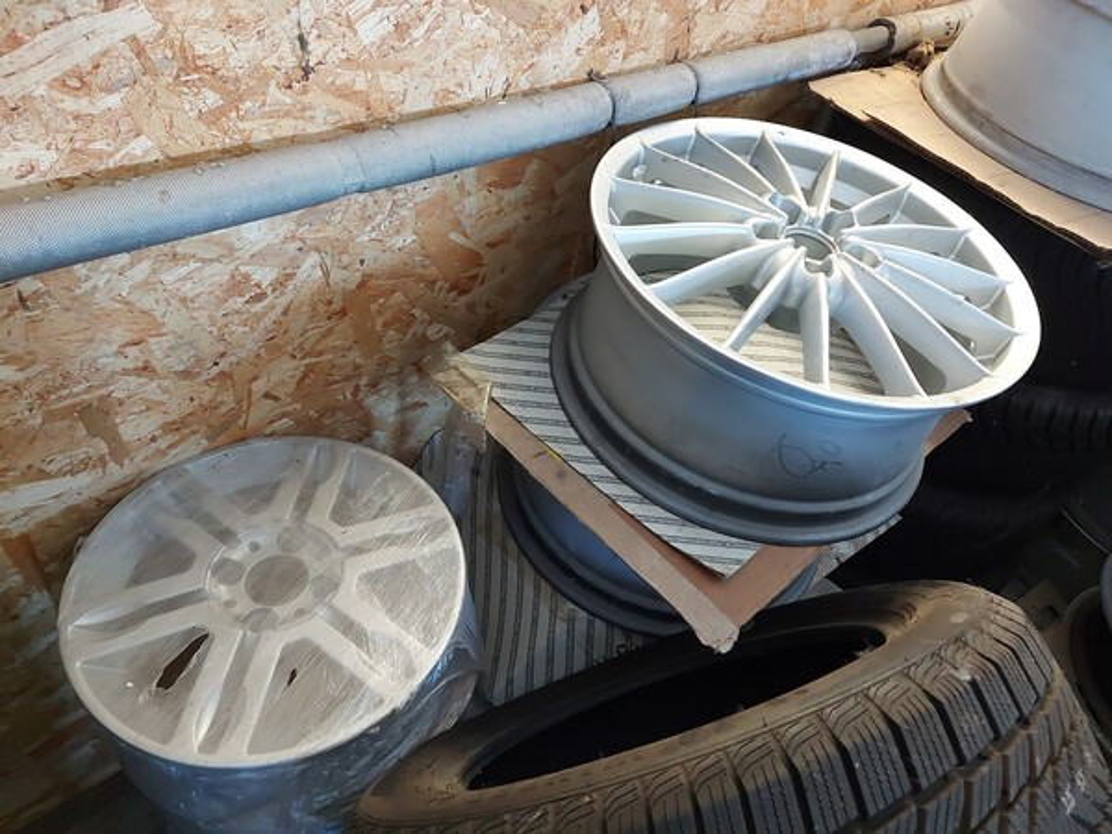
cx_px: 556
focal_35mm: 24
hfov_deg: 71.6
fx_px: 771
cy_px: 417
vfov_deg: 56.8
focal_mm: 5.23
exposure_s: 1/25
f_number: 1.8
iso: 320
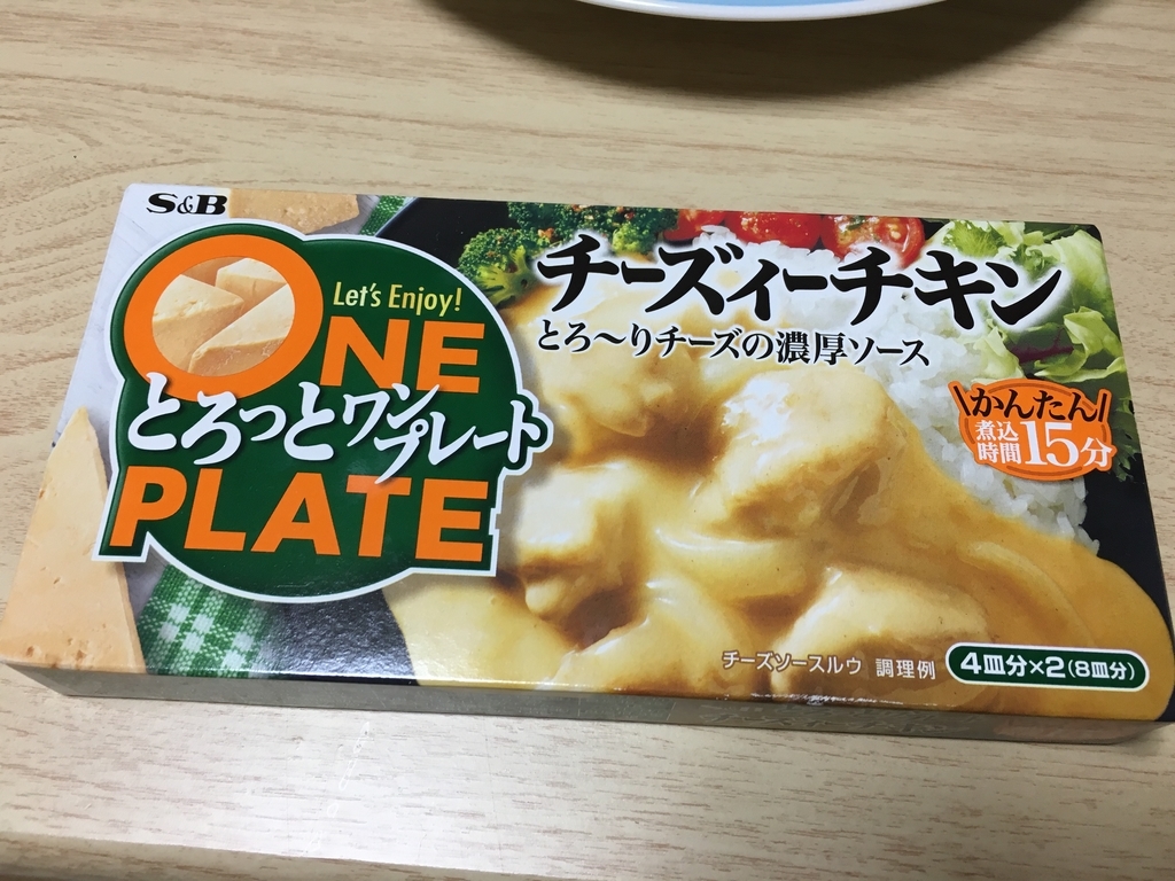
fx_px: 984
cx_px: 588
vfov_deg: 48.2
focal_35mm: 29
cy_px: 440
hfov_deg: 61.7
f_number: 2.2
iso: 50
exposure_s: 1/30
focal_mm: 4.15
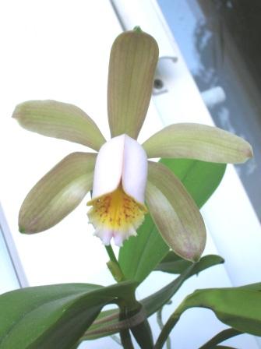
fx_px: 635
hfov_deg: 23.2
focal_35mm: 63
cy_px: 174
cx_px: 130
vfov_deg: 30.8
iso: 50
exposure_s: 1/30
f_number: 6.1
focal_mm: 10.4
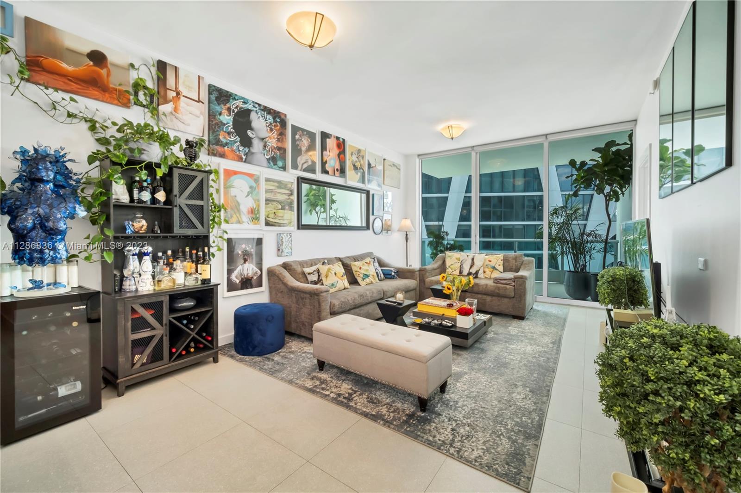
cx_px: 370
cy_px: 246
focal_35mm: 14
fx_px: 288
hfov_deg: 104.3
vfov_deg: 81.2
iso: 640
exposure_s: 1/15
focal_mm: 9
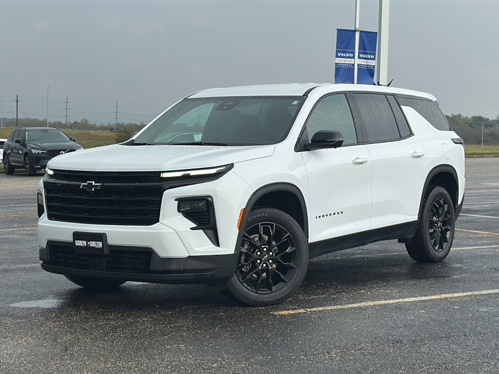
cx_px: 250
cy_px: 187
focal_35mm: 61
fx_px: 879
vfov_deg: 24.0
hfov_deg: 31.7
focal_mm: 6.86
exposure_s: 1/4405
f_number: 1.78
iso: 64
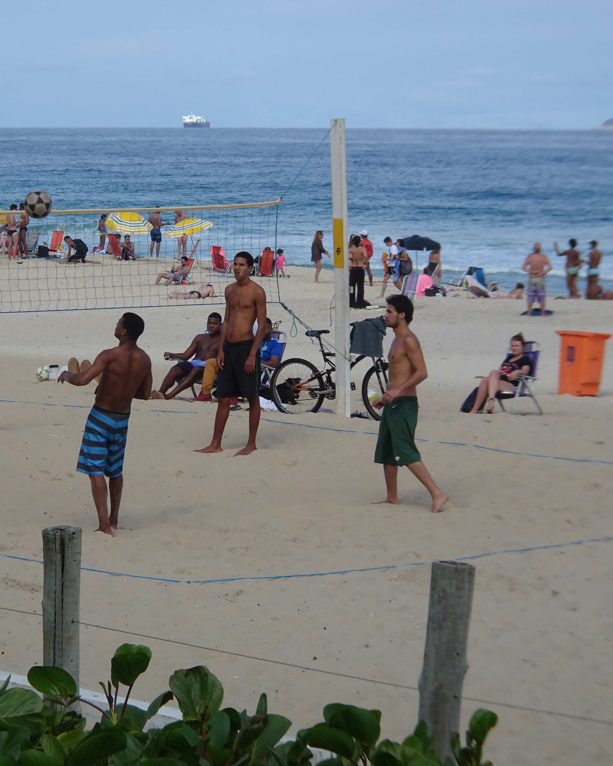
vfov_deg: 17.3
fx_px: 2517
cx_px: 174
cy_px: 384
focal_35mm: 111
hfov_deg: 13.8
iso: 80
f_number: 5
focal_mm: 14.54
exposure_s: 1/500
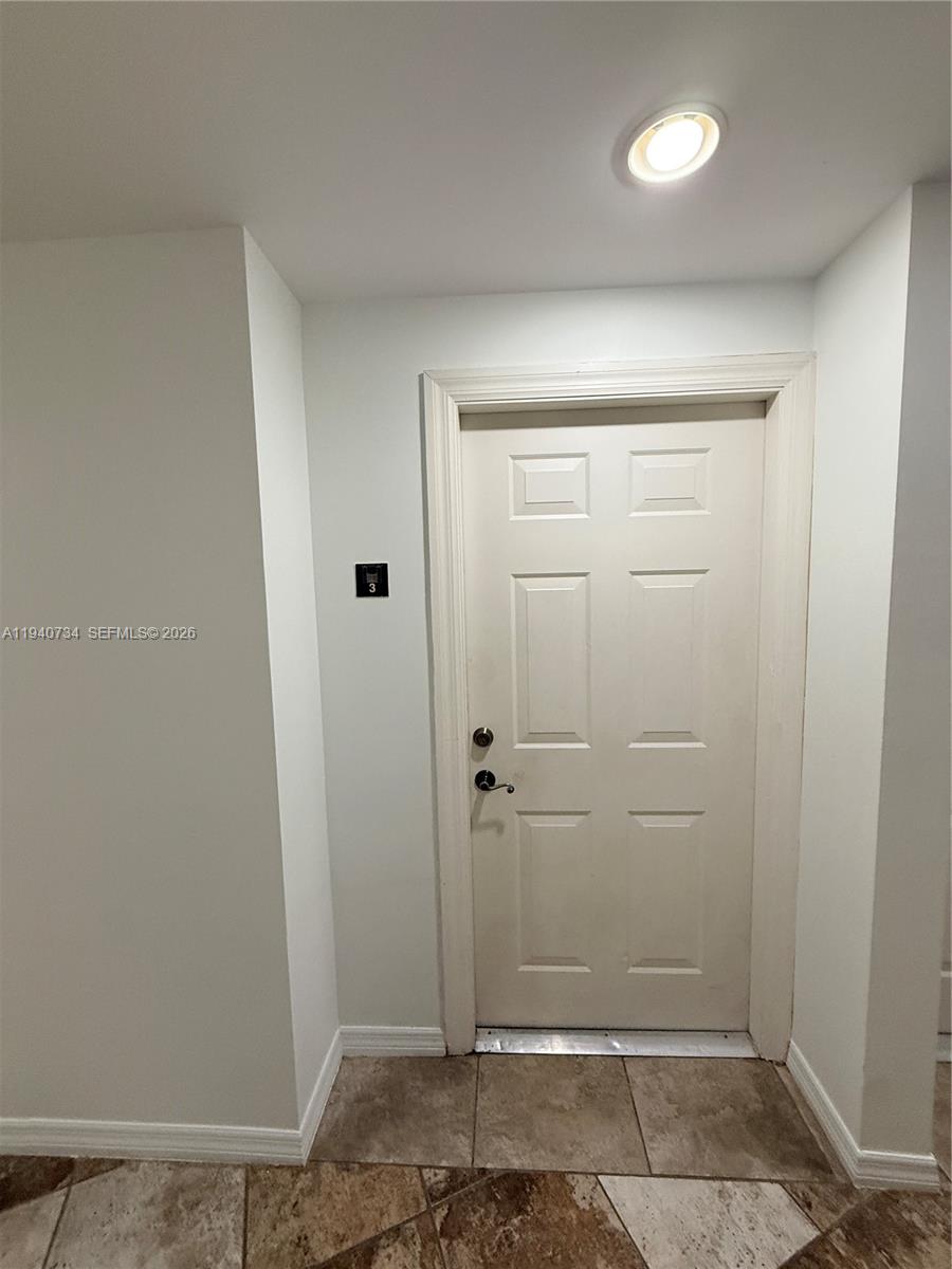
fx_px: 513
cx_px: 476
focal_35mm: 14
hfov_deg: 85.7
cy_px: 634
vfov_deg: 102.1
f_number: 2.2
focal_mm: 2.22
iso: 250
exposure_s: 1/60
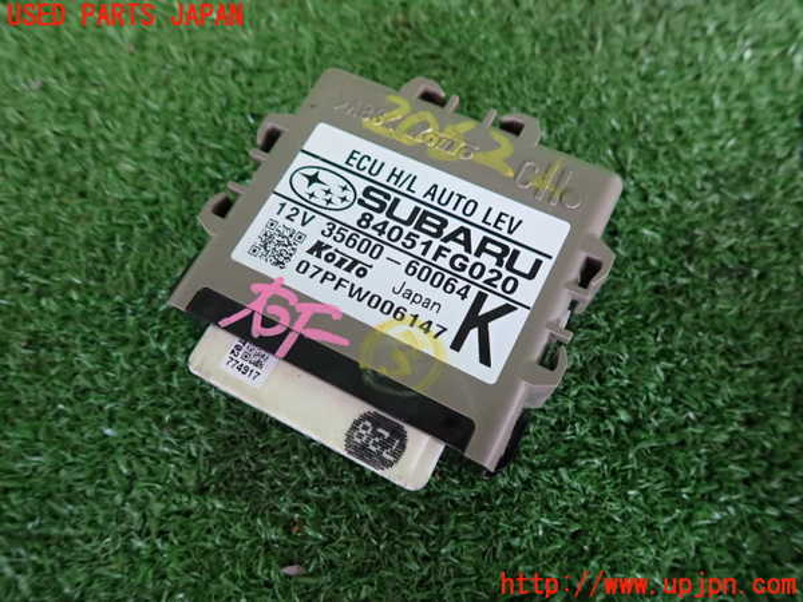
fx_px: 580
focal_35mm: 25
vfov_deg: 54.9
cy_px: 301
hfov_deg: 69.4
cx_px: 402
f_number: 2
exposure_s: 1/30
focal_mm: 4.5
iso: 250
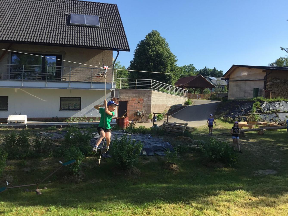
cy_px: 108
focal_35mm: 31
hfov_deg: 58.3
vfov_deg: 45.5
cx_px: 144
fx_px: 258
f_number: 2.4
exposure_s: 1/791
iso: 25
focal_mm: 3.3
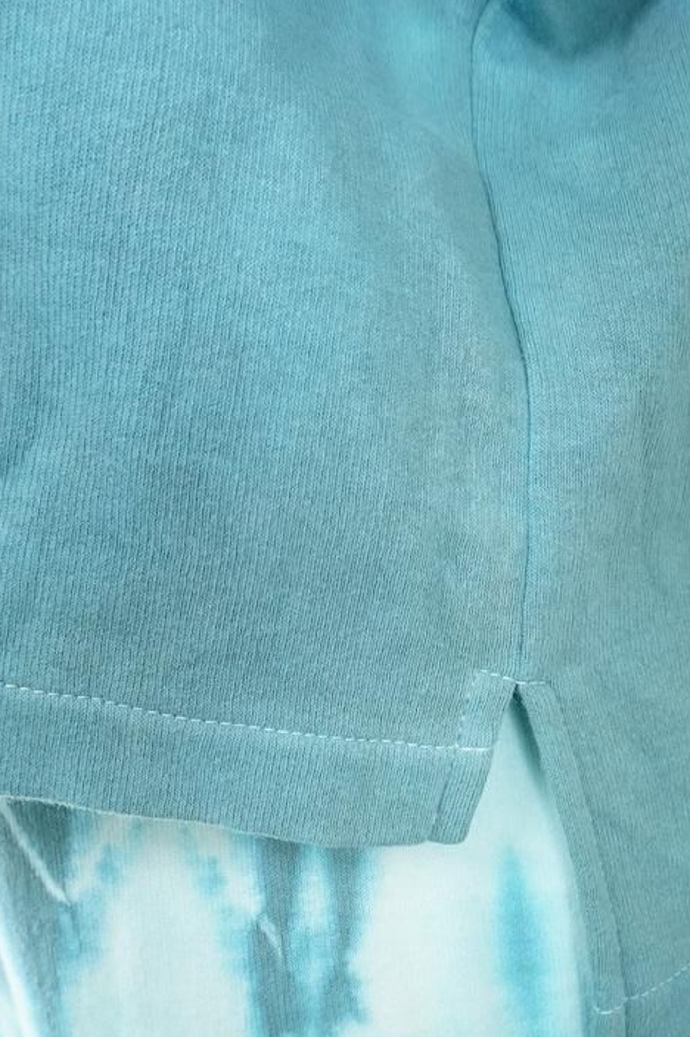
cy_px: 732
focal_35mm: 47
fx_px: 1352
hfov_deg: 28.5
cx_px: 431
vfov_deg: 41.1
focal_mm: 20
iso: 5000
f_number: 6.3
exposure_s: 1/200
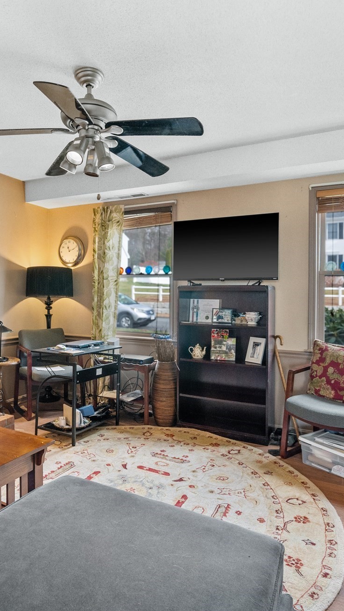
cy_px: 309
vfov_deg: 78.7
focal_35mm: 23
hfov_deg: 49.3
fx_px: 373
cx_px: 142
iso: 1000
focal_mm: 14
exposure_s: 1/10
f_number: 6.3
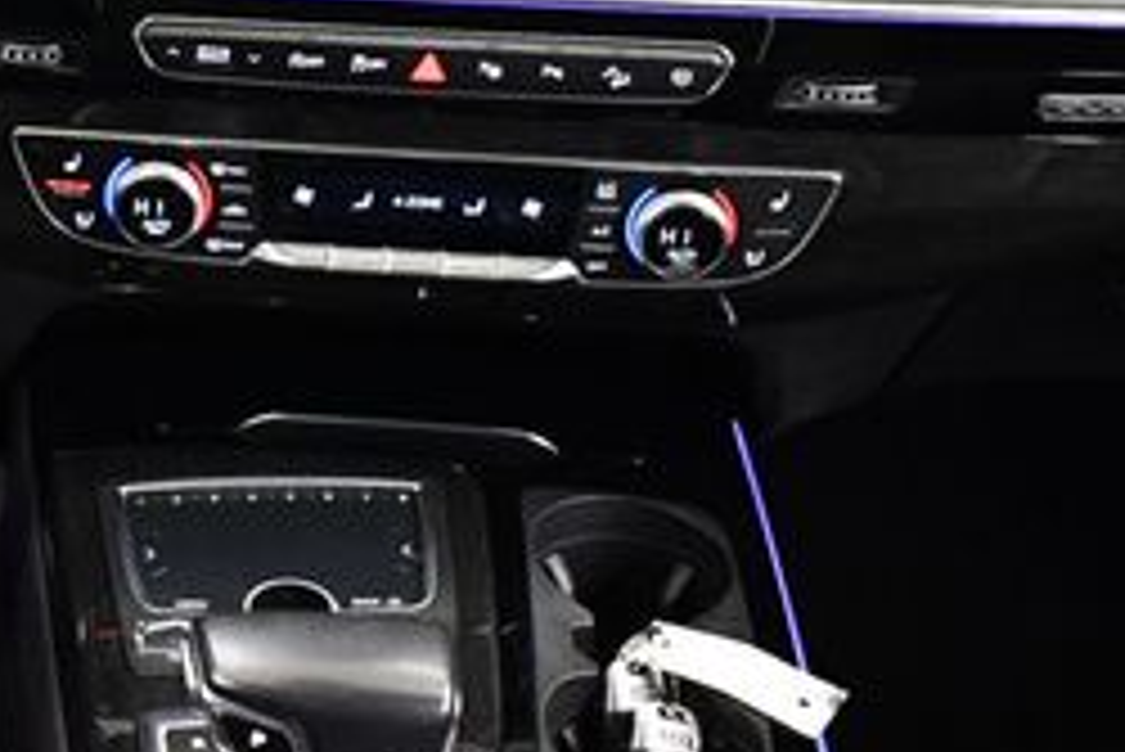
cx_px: -198
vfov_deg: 14.8
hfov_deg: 20.8
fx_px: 2877
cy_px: 162
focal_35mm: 92
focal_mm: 18
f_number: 3.5
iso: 3200
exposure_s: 1/60
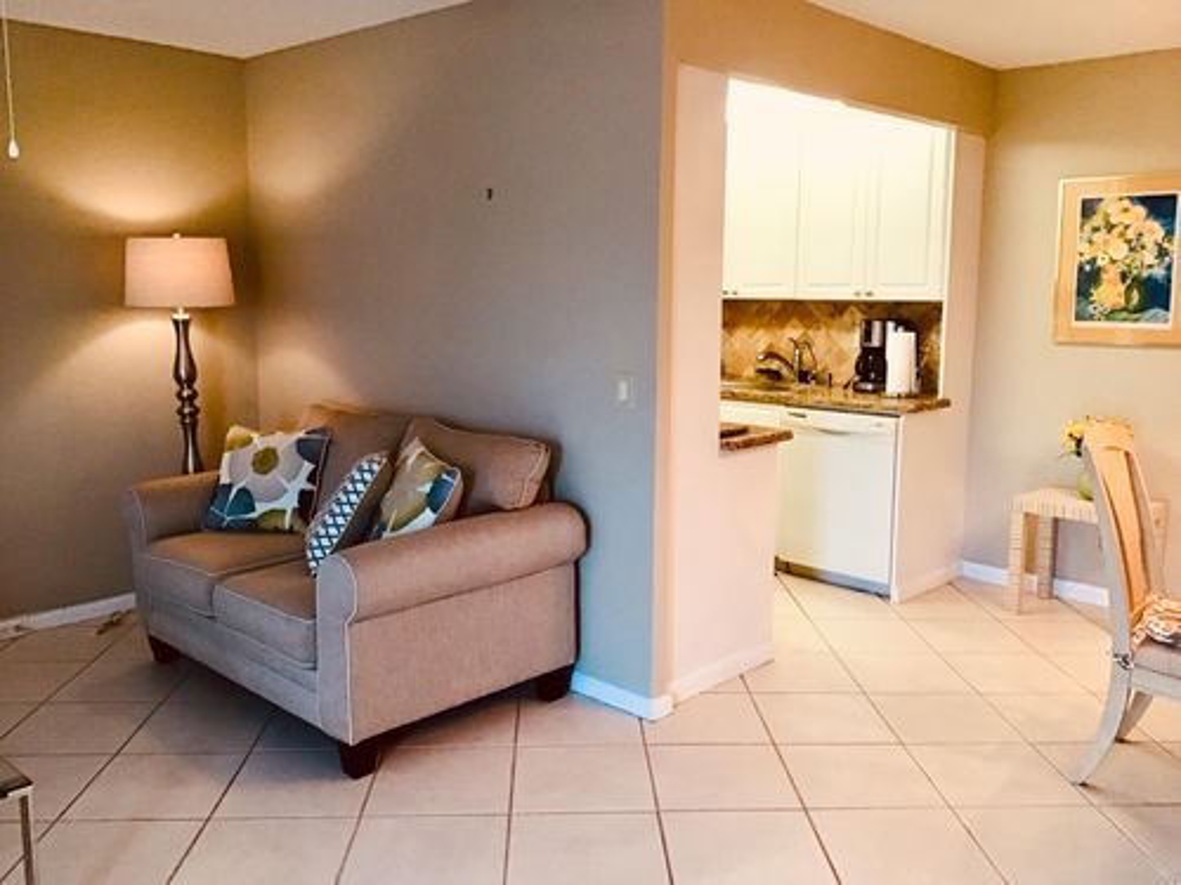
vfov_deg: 45.4
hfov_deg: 58.4
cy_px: 442
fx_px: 1058
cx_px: 590
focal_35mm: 31
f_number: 2.4
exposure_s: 1/30
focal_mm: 3.3
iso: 125
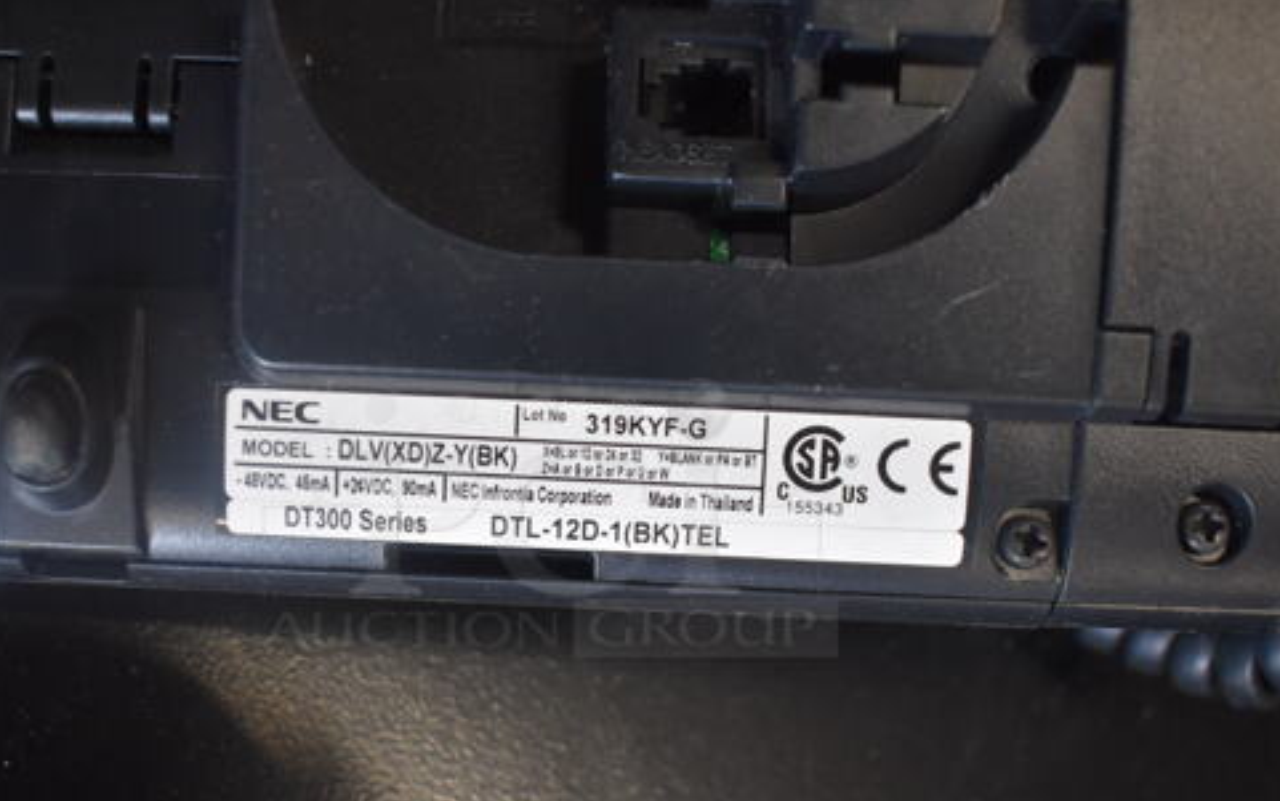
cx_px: 543
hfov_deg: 44.5
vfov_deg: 28.7
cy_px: 516
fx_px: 1558
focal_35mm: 45
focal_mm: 23
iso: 1400
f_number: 3.8
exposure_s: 1/125
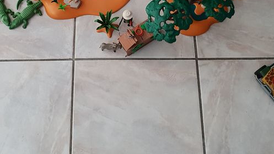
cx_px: 90
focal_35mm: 57
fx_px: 414
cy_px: -13
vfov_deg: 20.2
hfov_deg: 36.2
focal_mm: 4.3
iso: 250
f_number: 2.4
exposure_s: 1/50
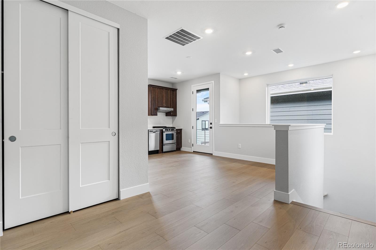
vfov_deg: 68.9
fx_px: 183
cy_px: 125
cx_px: 188
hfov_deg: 91.6
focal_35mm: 18
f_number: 8
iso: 160
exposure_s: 1/4
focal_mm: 17.5
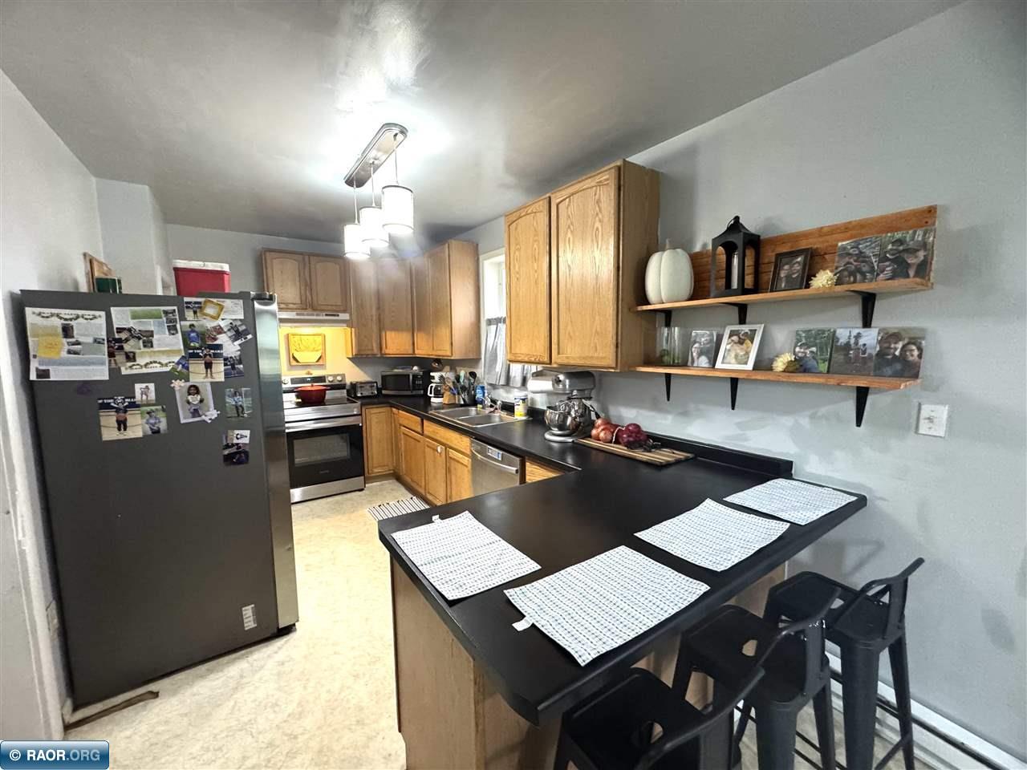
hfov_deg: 102.1
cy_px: 385
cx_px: 514
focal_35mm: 14
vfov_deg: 85.7
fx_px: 415
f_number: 2.2
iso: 640
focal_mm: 2.22
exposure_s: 1/60
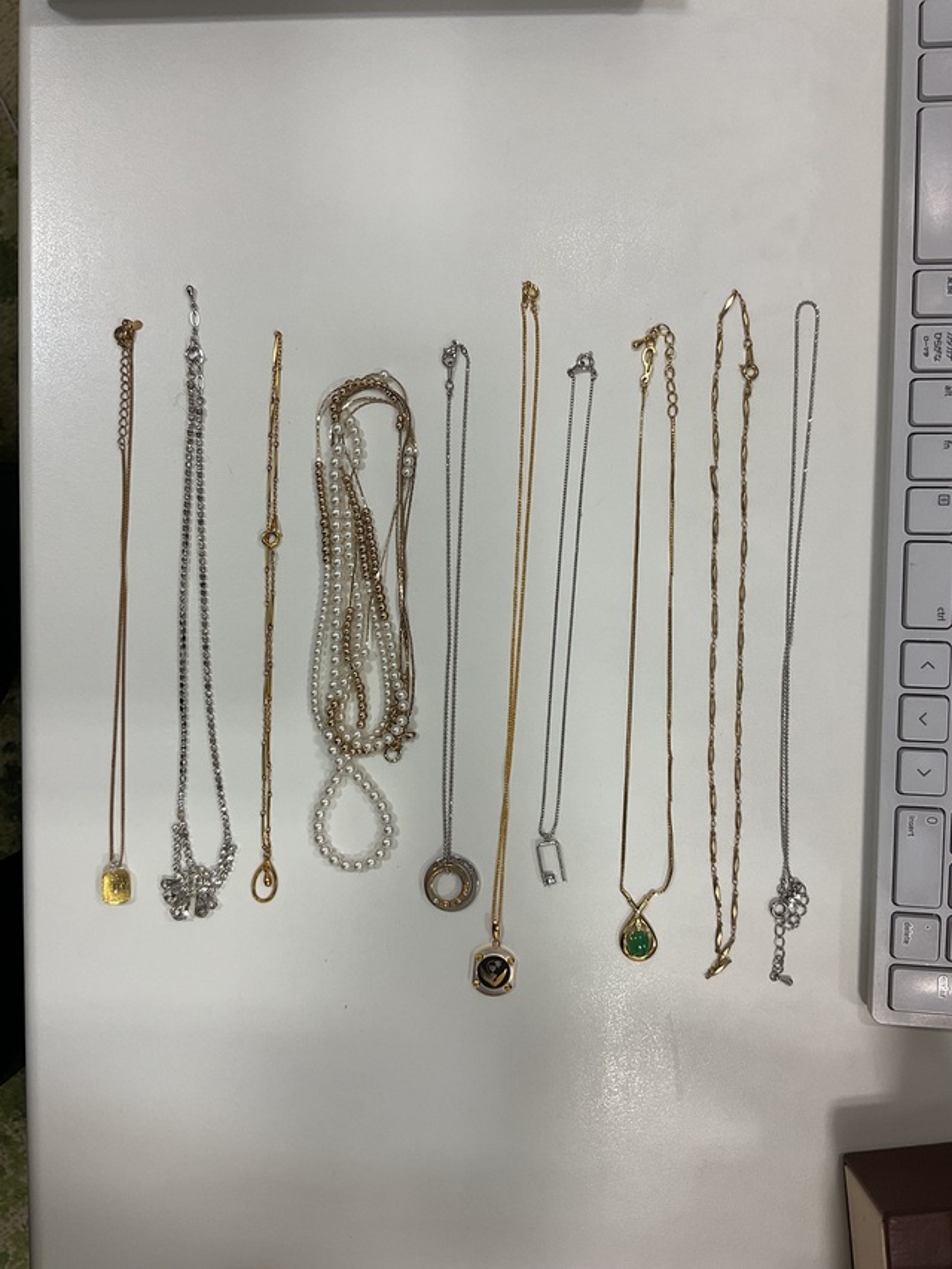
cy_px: 634
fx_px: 1063
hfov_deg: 48.2
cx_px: 476
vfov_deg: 61.7
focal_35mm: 29
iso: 32
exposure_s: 1/100
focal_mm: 3
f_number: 1.8
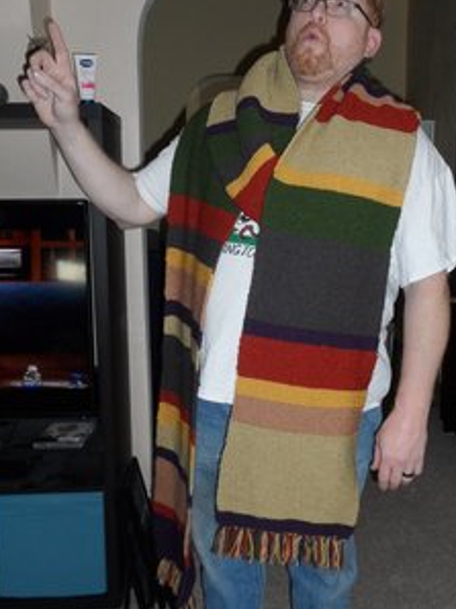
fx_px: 756
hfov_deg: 33.4
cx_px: 284
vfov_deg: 43.9
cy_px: 321
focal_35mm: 43
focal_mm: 5.8
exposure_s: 1/30
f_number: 3.3
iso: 160
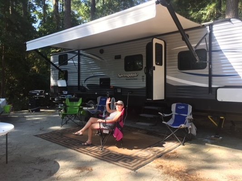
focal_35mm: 29
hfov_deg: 61.6
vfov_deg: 48.2
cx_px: 121
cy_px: 90
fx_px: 203
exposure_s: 1/120
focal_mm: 4.15
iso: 32
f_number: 2.2
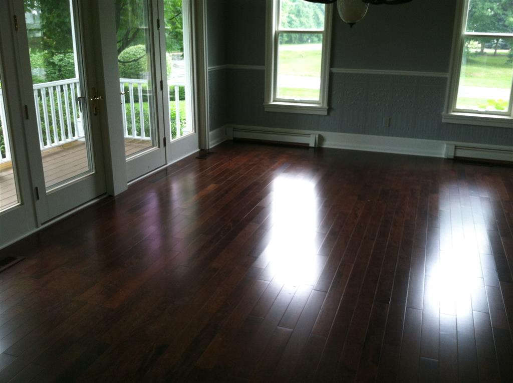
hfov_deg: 52.7
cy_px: 192
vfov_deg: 40.6
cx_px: 256
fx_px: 518
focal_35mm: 35
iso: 125
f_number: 2.8
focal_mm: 3.85
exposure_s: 1/15
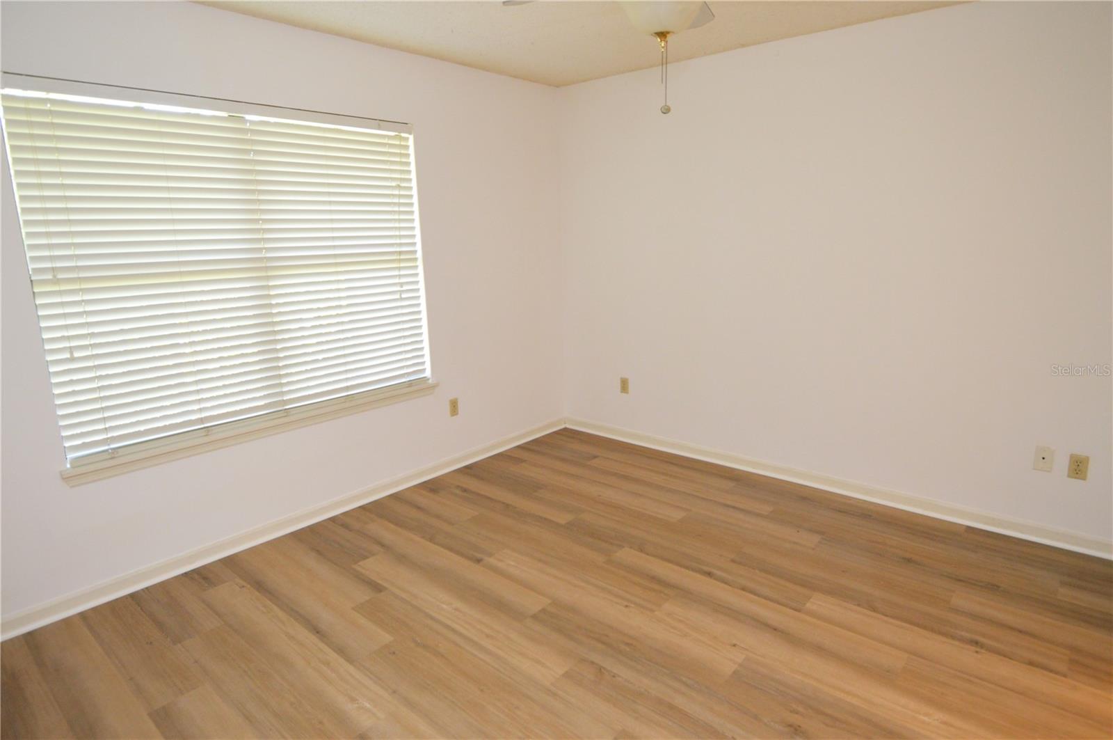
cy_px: 370
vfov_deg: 67.3
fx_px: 556
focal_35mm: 18
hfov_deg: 90.1
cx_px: 556
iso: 720
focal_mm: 12
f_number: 4
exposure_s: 1/60
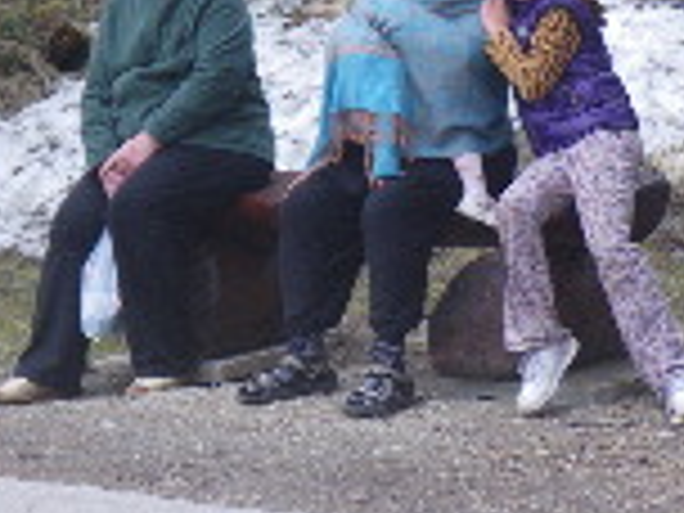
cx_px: 436
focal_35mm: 157
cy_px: 99
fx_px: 3102
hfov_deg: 12.6
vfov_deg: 9.4
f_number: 4.6
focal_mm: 11.1
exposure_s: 1/80
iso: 64
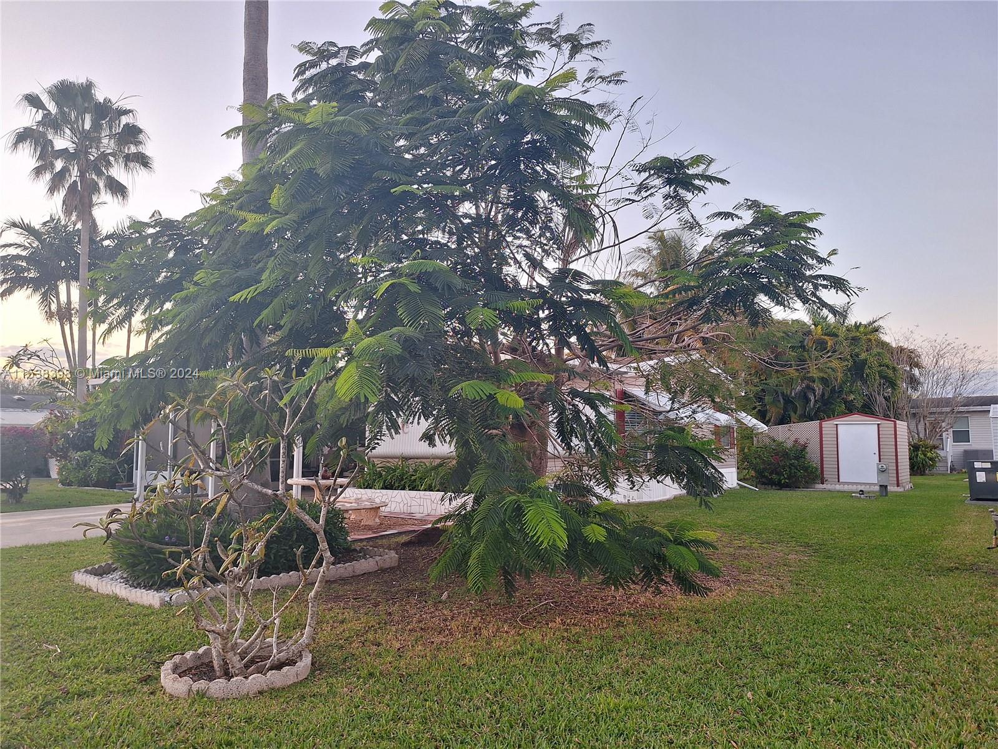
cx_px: 499
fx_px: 663
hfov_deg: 73.9
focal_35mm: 23
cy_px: 374
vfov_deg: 58.9
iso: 64
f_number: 1.8
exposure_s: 1/60
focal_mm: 5.54
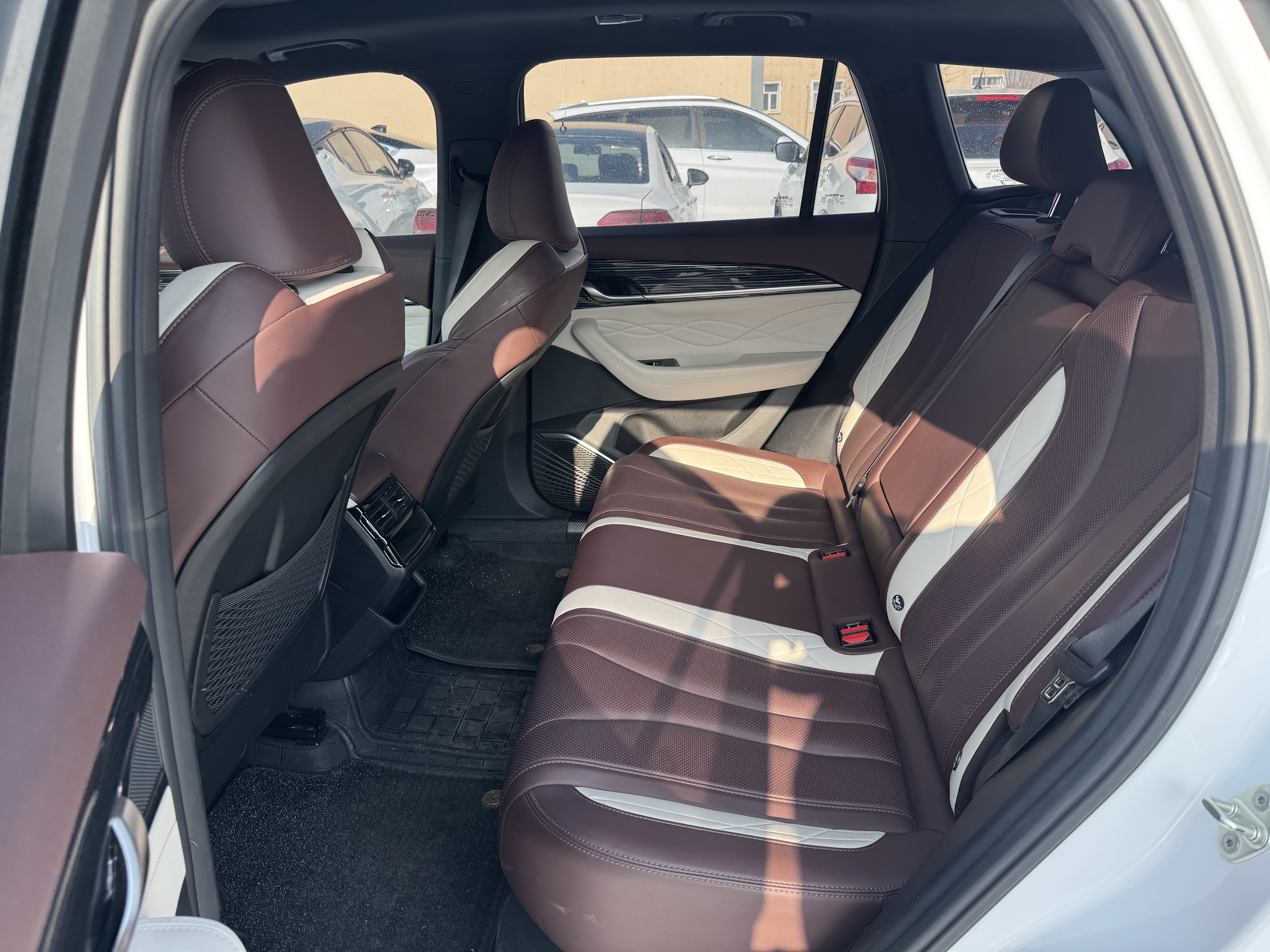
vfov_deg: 56.8
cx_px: 635
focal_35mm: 24
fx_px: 881
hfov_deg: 71.6
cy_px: 476
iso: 80
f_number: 1.78
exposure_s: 1/488
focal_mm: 6.76
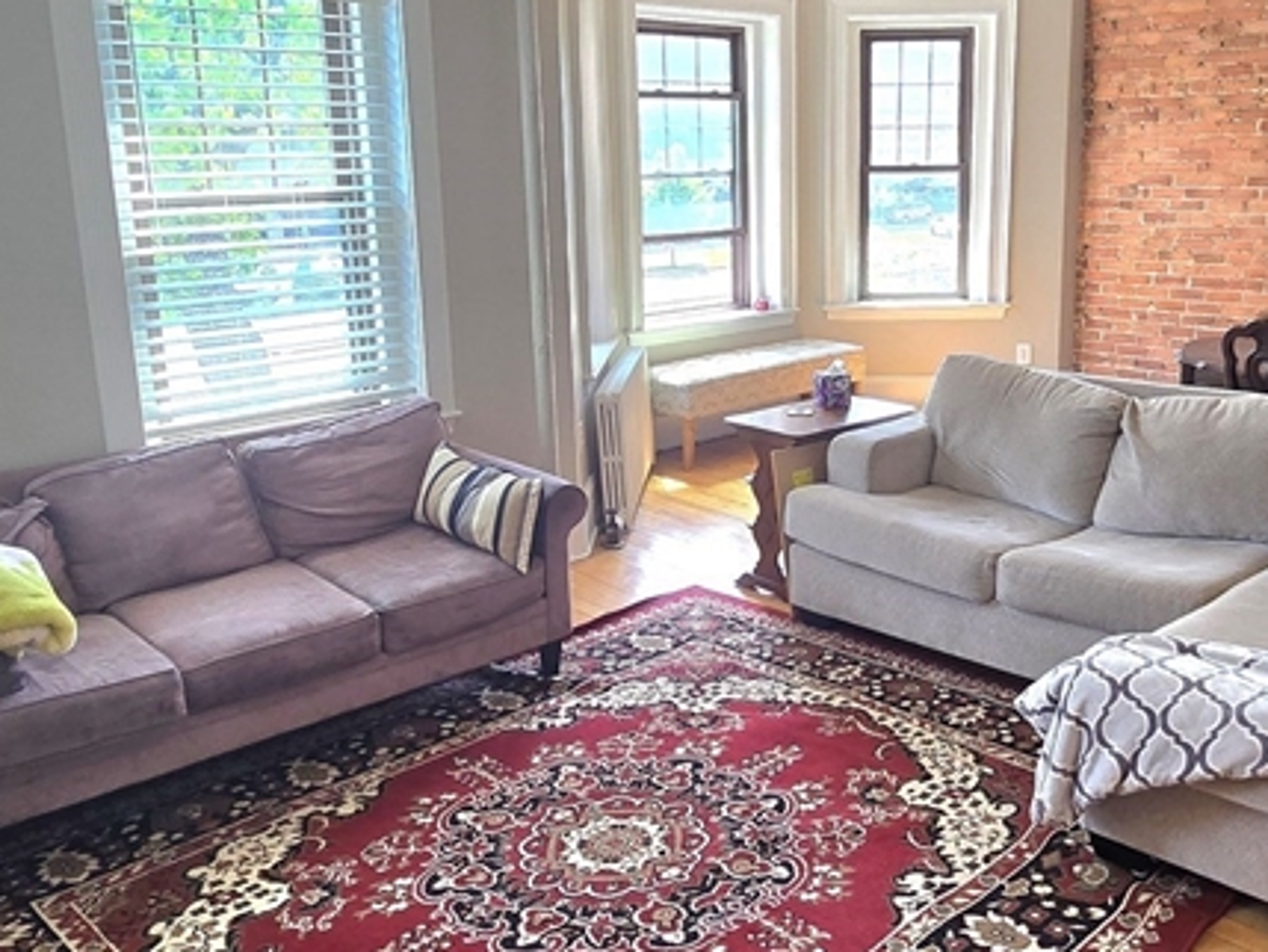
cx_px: 715
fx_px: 1136
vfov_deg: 45.4
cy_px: 432
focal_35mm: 31
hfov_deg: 58.1
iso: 80
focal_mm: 2.2
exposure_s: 1/60.2
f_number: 2.2
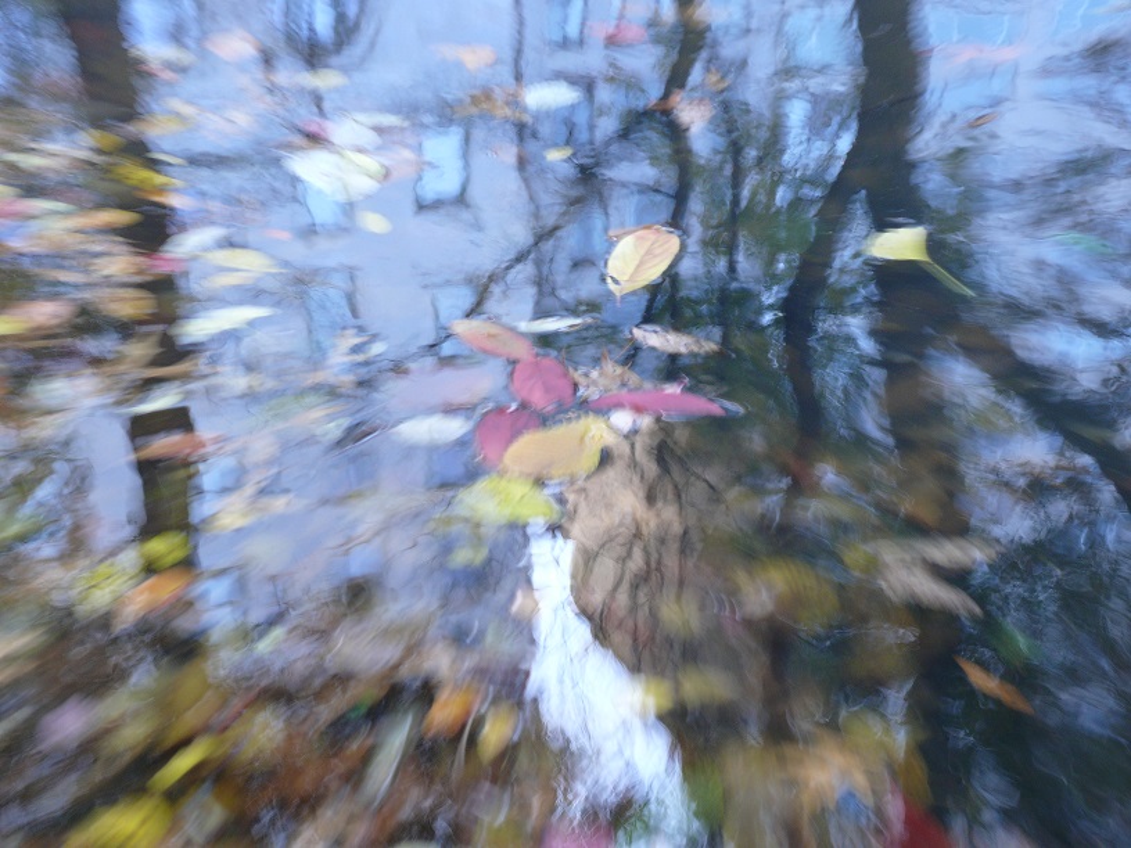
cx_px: 566
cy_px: 424
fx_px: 3006
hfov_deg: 21.3
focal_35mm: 92
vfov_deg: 16.1
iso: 100
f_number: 5
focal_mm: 17.4
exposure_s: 1/10
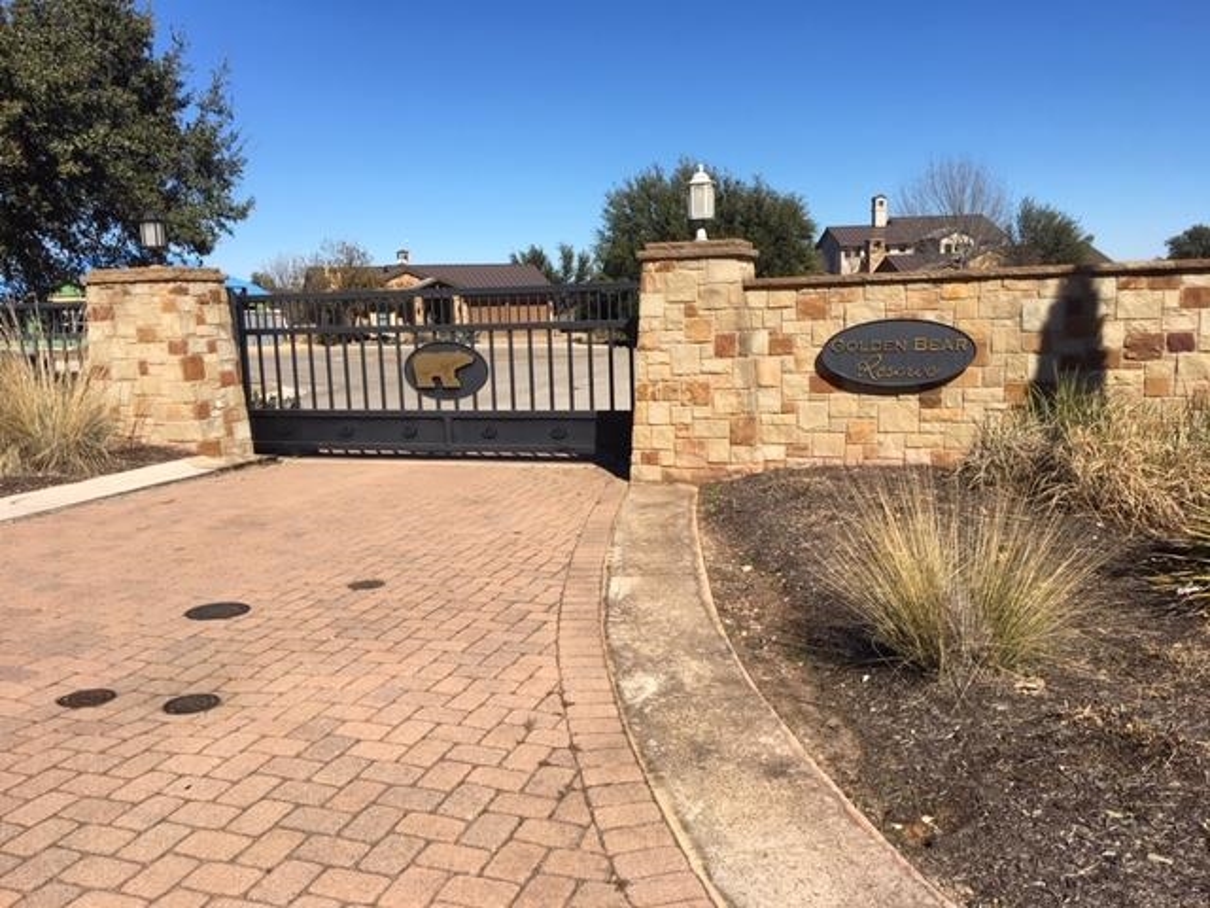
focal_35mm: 29
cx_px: 605
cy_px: 454
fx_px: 1014
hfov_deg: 61.7
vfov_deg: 48.2
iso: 25
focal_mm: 4.15
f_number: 2.2
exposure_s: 1/2024
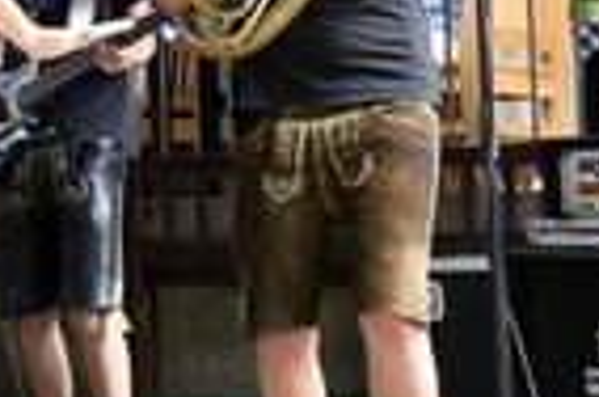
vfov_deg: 11.2
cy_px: 76
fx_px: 2009
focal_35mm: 121
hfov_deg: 15.6
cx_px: -310
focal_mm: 38
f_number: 6.3
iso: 1250
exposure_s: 1/80
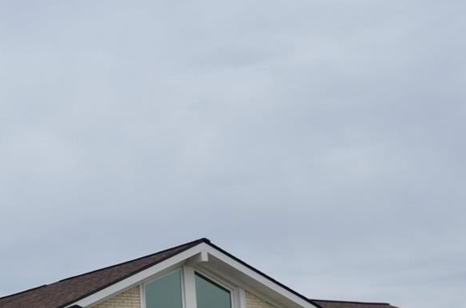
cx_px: 91
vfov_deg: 14.1
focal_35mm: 95
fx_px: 1227
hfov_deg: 21.2
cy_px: 282
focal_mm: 29
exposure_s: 1/125
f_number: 5.6
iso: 400
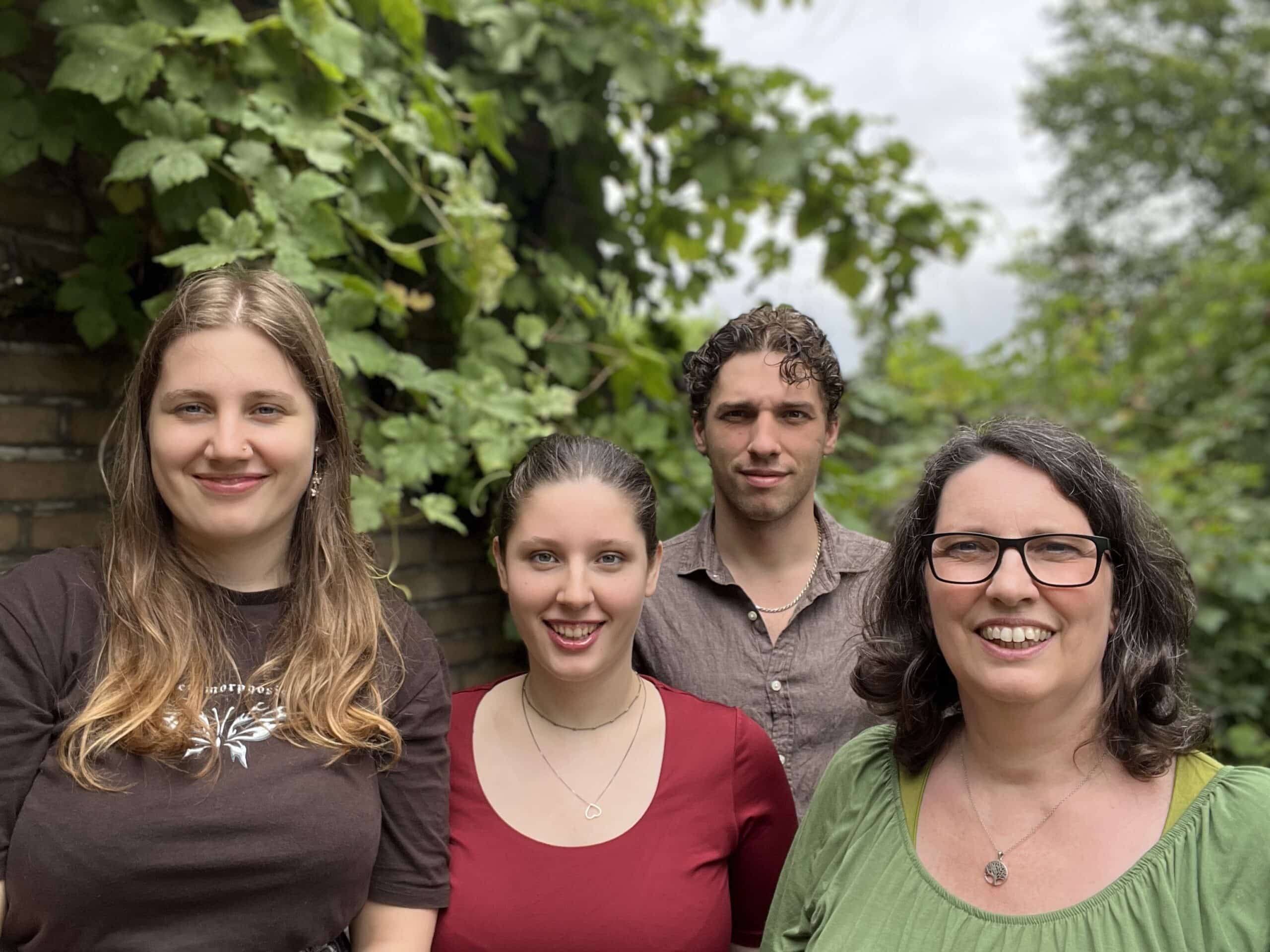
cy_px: 476
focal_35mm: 30
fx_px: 1101
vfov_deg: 46.8
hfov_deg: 60.0
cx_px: 635
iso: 32
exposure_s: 1/326
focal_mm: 2.71
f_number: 2.2
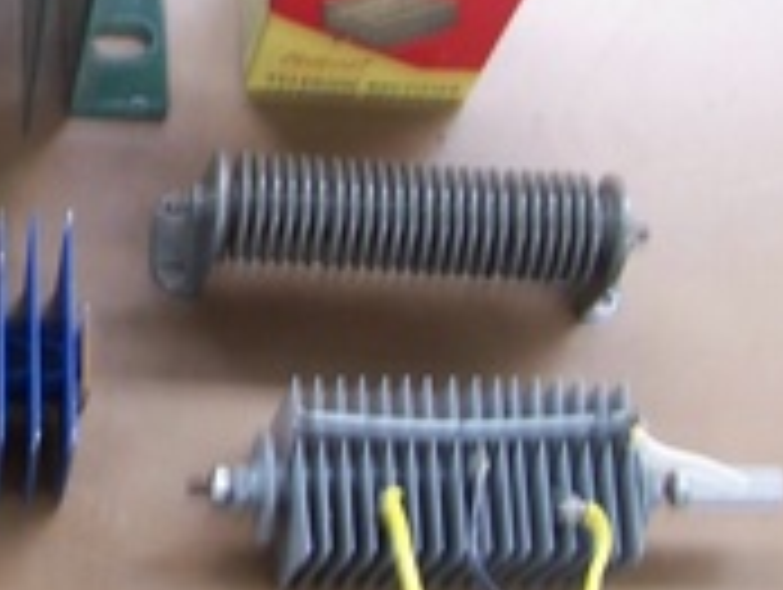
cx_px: -90
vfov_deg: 14.3
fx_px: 2310
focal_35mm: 102
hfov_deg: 18.5
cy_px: -18
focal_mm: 7.8
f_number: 2.8
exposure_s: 1/13
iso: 200
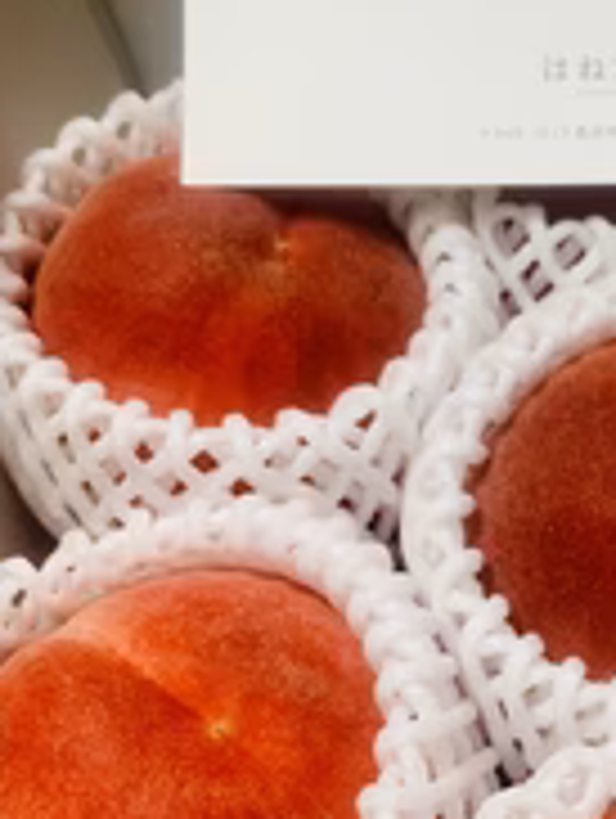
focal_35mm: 57
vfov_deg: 33.4
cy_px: 554
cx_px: 647
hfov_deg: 24.3
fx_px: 1349
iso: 80
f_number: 1.8
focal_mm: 4.25
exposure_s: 1/50
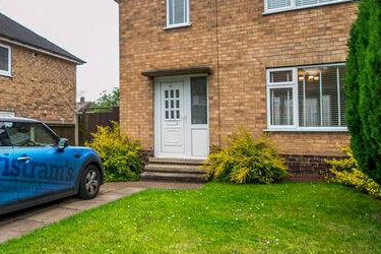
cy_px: 112
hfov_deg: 64.0
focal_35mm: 28
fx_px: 296
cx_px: 130
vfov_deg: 46.3
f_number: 5
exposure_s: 1/200
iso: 400
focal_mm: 10
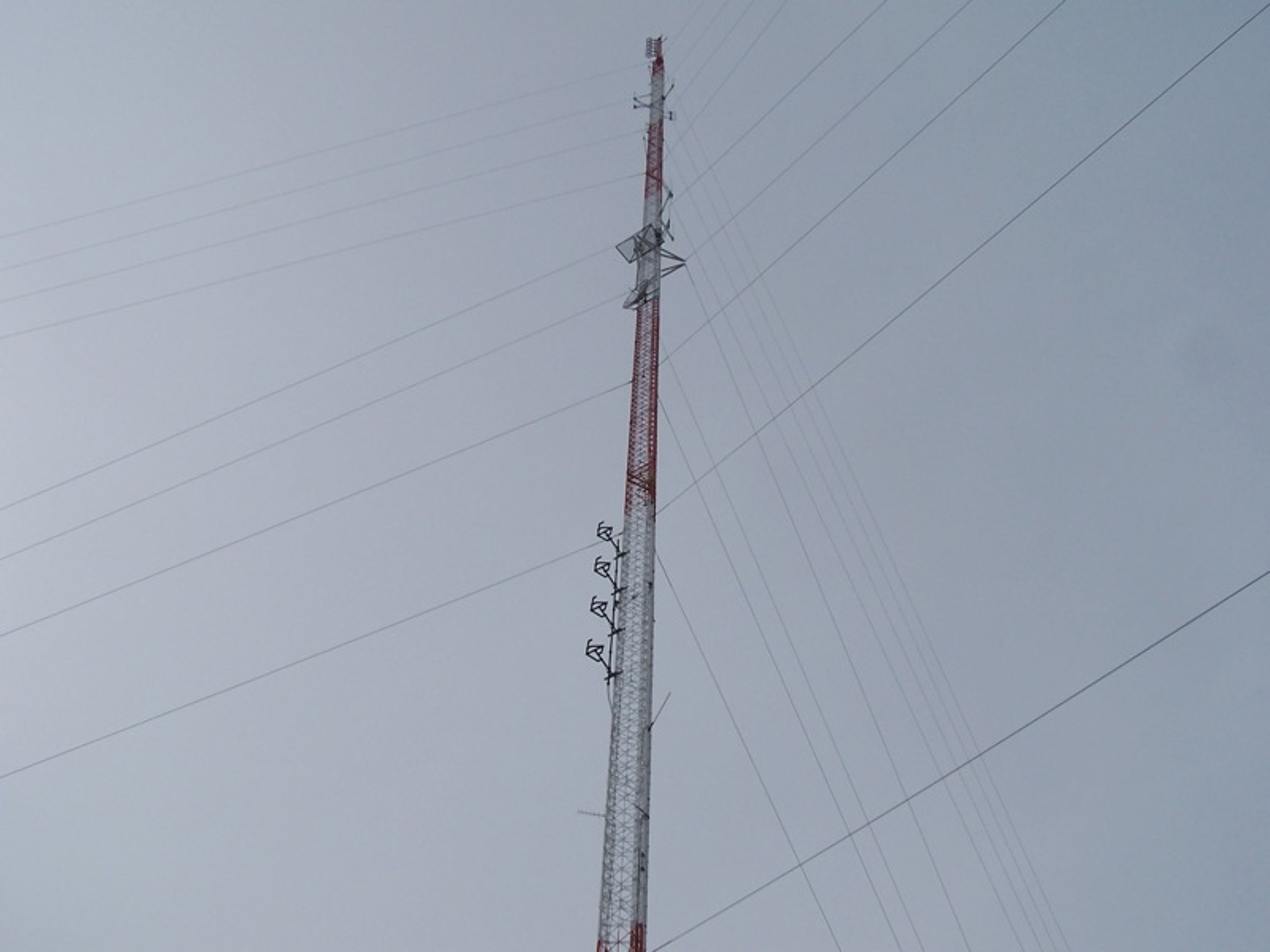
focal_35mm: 38
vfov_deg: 37.7
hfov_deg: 49.0
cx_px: 635
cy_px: 476
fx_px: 1394
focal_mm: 6.3
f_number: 5.6
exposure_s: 1/1500
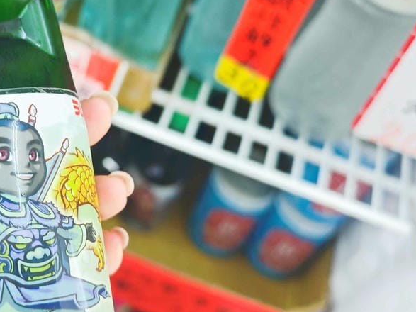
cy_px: 145
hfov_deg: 38.9
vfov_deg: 30.9
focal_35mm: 47
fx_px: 565
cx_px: 83
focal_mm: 8.72
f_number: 2
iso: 640
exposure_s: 1/60
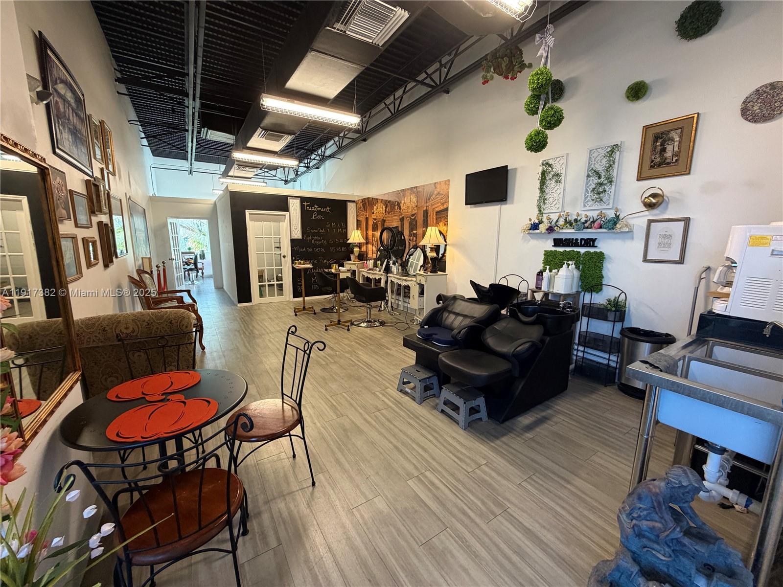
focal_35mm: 14
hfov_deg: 102.1
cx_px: 392
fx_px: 317
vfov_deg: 85.7
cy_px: 294
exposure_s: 1/60
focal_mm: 2.22
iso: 320
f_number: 2.2
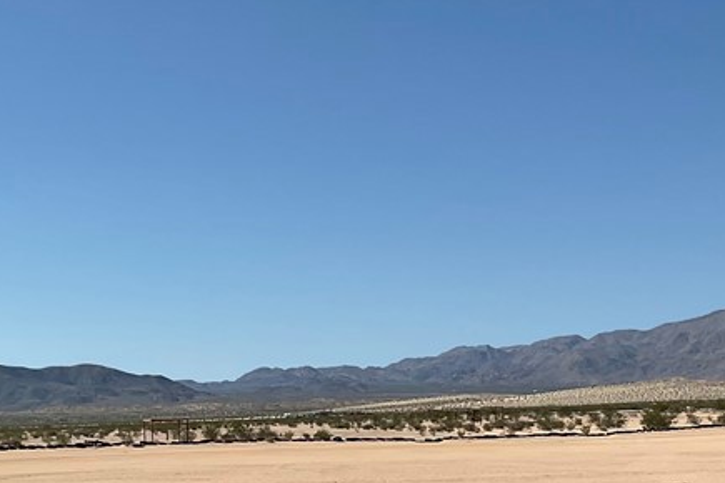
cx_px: 308
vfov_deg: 18.9
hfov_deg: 28.4
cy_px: 435
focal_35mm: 71
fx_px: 1430
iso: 20
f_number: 1.8
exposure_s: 1/4785
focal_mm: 3
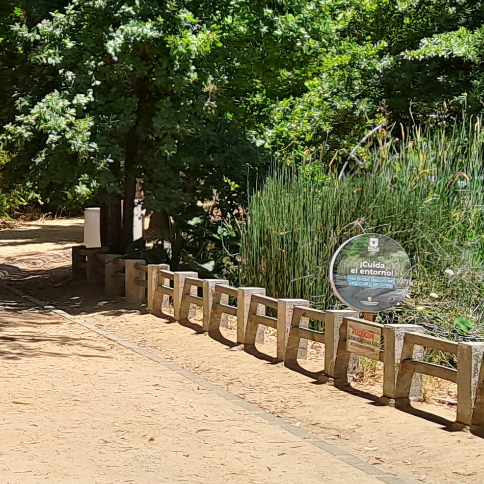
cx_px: -11
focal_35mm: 93
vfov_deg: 18.7
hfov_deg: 18.2
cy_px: 275
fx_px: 1471
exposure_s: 1/1745
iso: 32
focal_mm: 4.65
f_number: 1.8
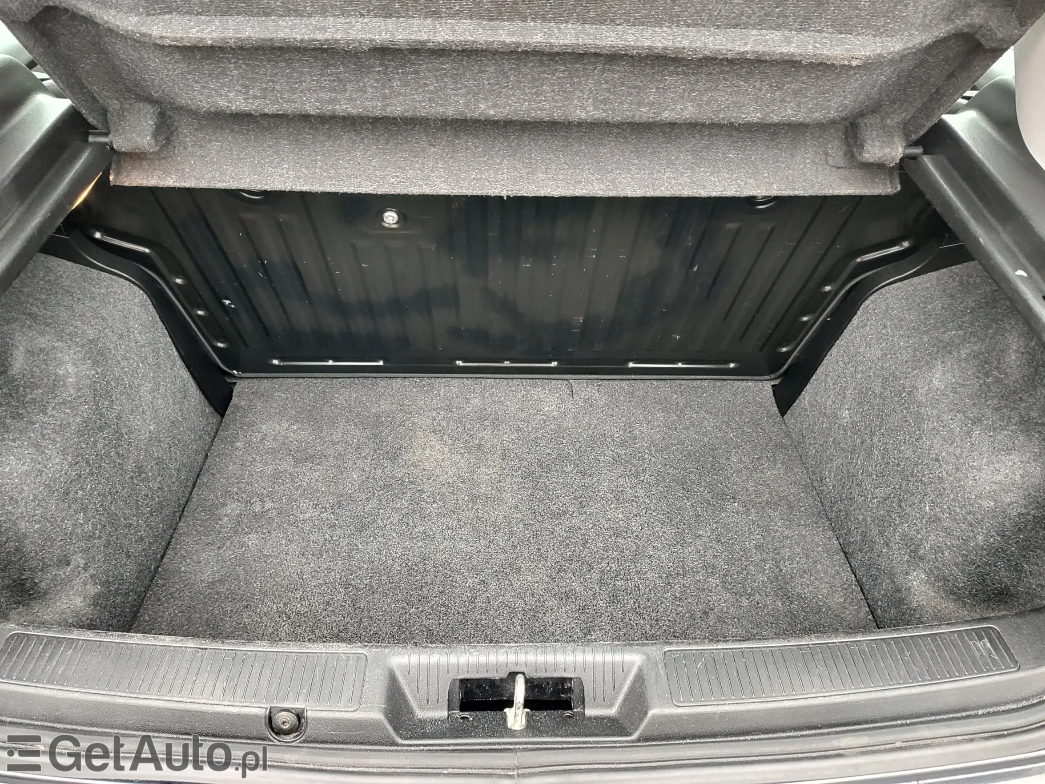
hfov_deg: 73.9
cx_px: 522
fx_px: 694
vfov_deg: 58.9
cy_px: 392
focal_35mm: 23
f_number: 1.8
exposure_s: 1/33.3
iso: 625
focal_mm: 5.56
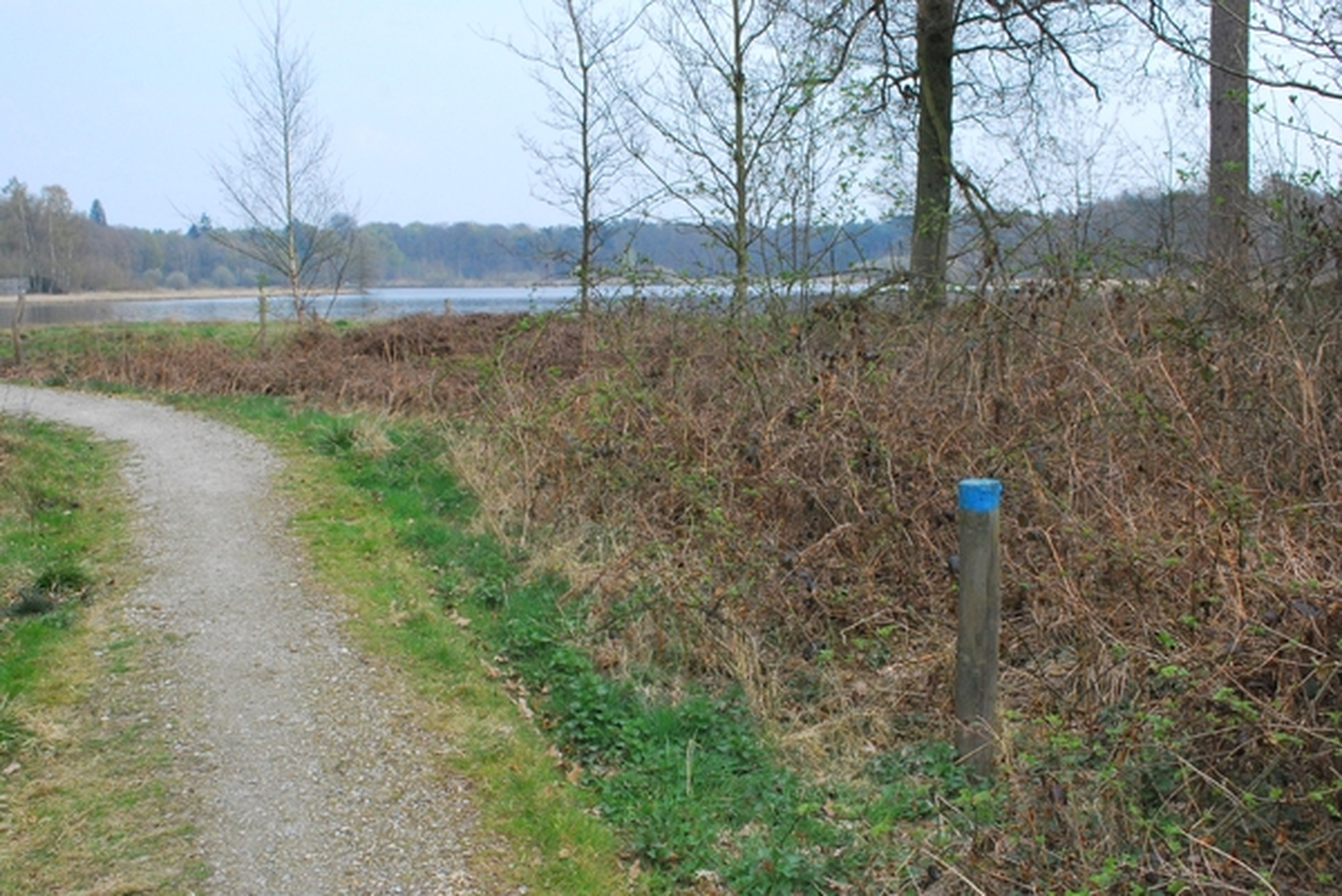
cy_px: 448
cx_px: 671
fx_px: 1343
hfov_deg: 53.1
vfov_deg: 36.9
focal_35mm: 36
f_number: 11
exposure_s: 1/500
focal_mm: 24
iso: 1600
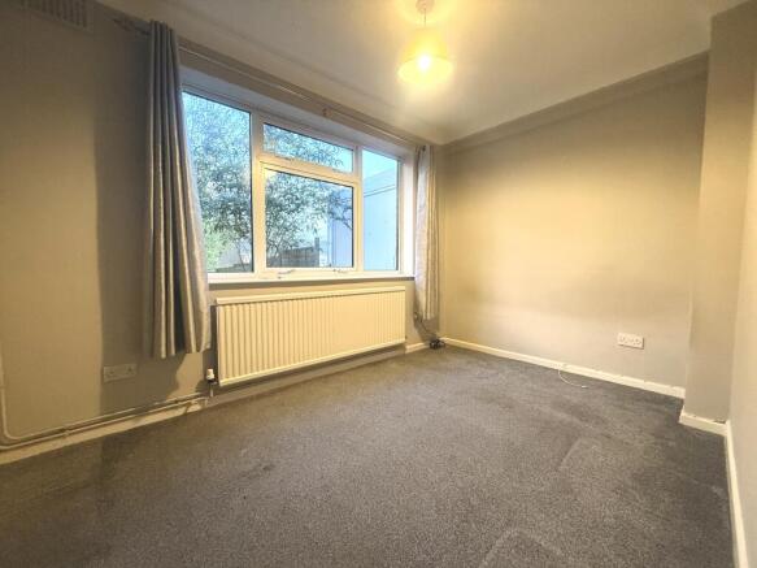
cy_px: 284
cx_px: 378
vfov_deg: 85.7
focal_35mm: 14
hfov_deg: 102.1
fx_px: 306
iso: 400
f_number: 2.2
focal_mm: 2.22
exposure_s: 1/50
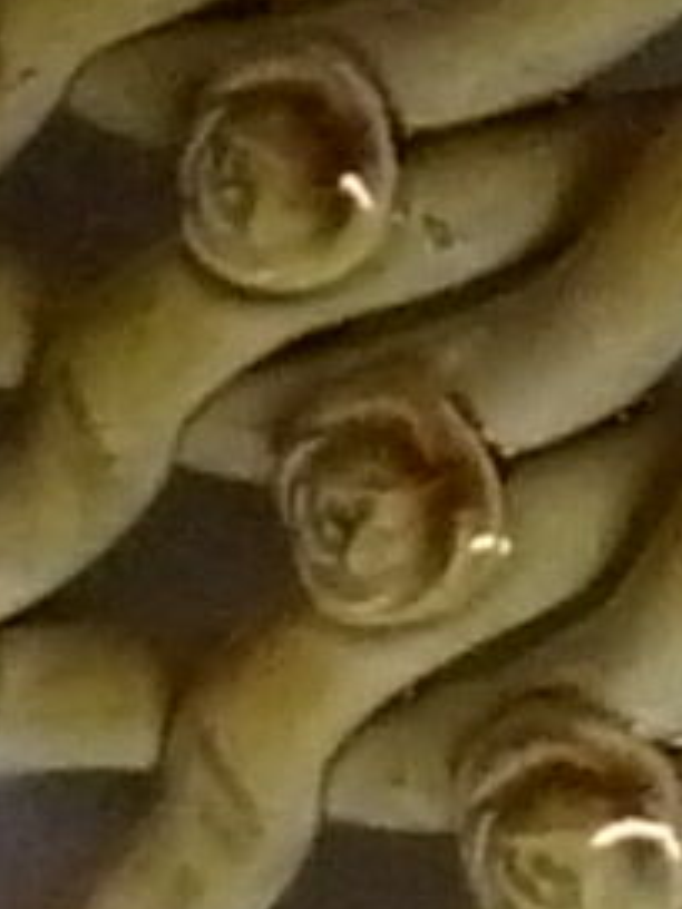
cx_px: 1595
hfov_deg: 7.4
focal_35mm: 188
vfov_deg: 10.4
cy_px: 40
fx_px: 4939
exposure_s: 1/80
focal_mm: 4.5
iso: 1600
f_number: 2.8
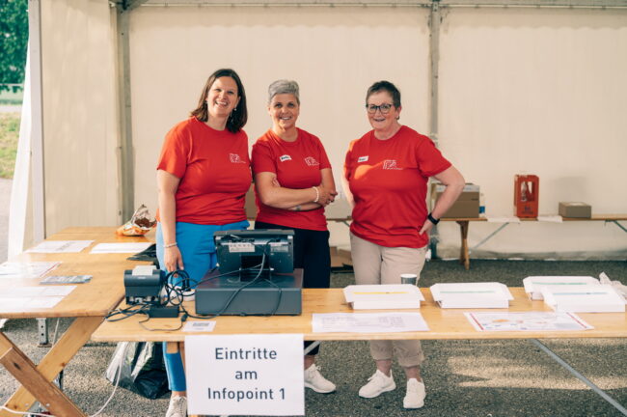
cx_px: 314
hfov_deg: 39.6
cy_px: 208
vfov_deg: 26.9
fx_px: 870
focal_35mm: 50
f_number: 2.8
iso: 100
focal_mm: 50
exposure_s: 1/320
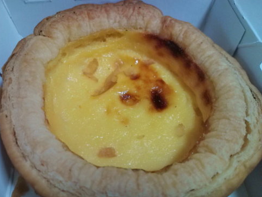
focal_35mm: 33
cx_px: 127
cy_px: 100
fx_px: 250
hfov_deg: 55.3
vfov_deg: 43.0
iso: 96
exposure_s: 1/16.7
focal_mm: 3.3
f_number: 2.8
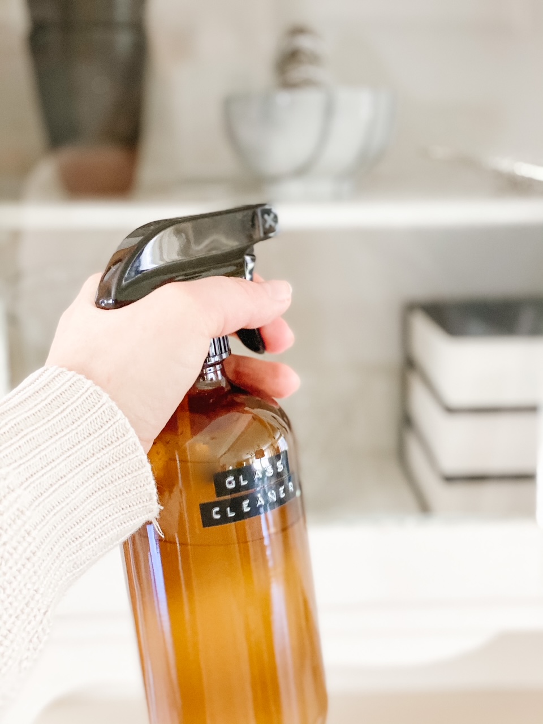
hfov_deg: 28.0
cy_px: 362
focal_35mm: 52
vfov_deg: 36.8
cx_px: 272
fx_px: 1088
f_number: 2
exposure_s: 1/40
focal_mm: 6
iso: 200
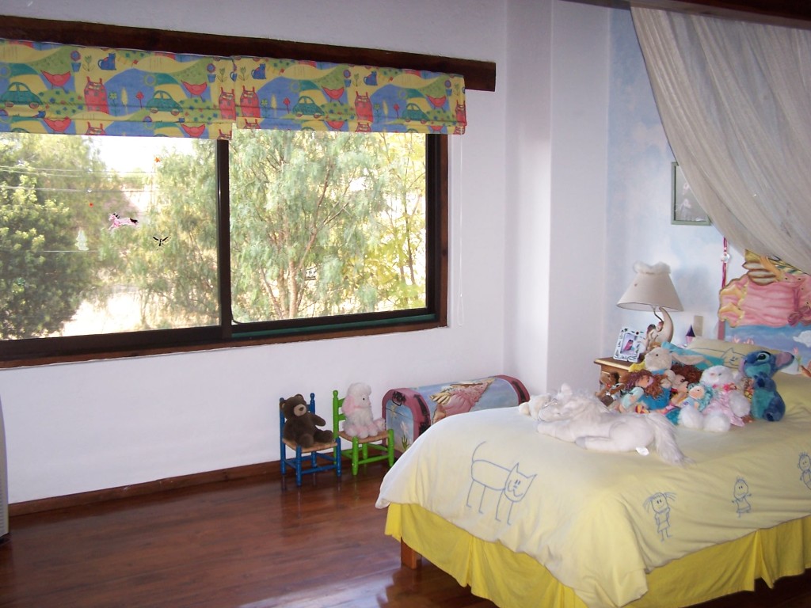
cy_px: 304
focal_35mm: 38
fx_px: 890
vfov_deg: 37.7
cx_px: 406
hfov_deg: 49.0
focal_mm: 6.3
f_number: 2.8
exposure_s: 1/60
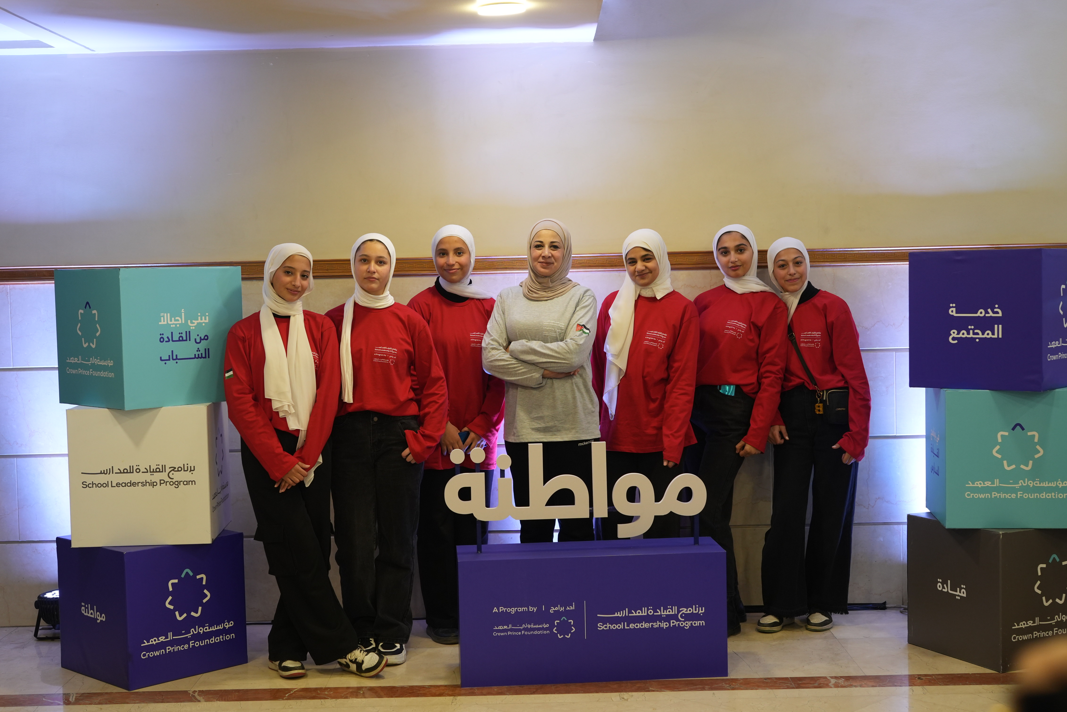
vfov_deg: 26.5
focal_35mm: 51
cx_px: 540
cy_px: 362
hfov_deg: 38.9
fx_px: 1511
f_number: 3.5
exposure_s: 1/200
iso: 1000
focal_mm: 50
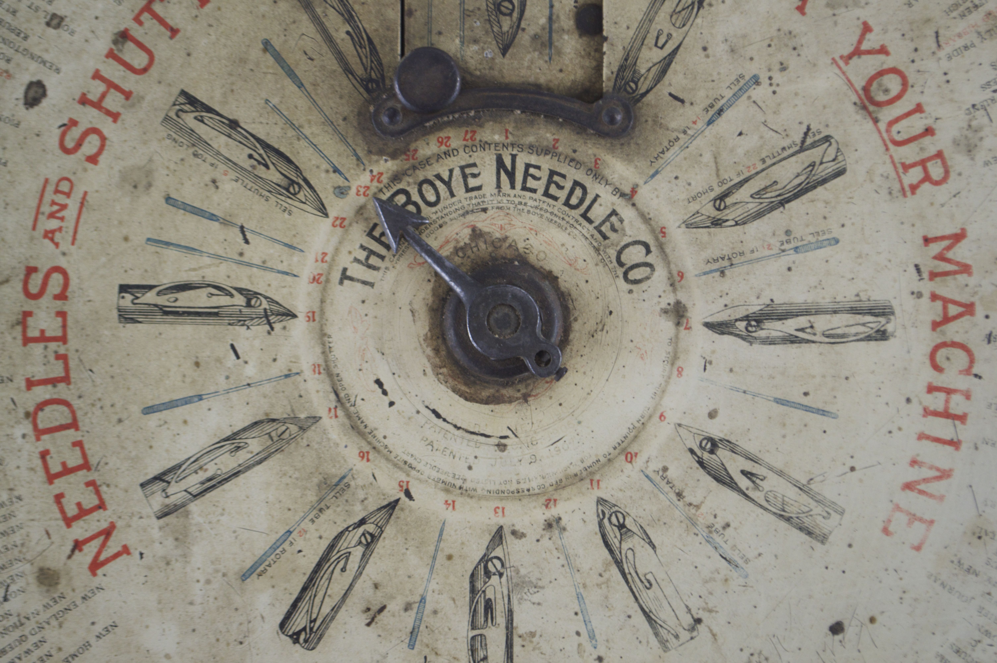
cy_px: 332
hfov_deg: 28.1
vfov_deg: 18.9
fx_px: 1992
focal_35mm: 72
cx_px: 498
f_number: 5.3
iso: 400
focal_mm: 48
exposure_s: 1/40
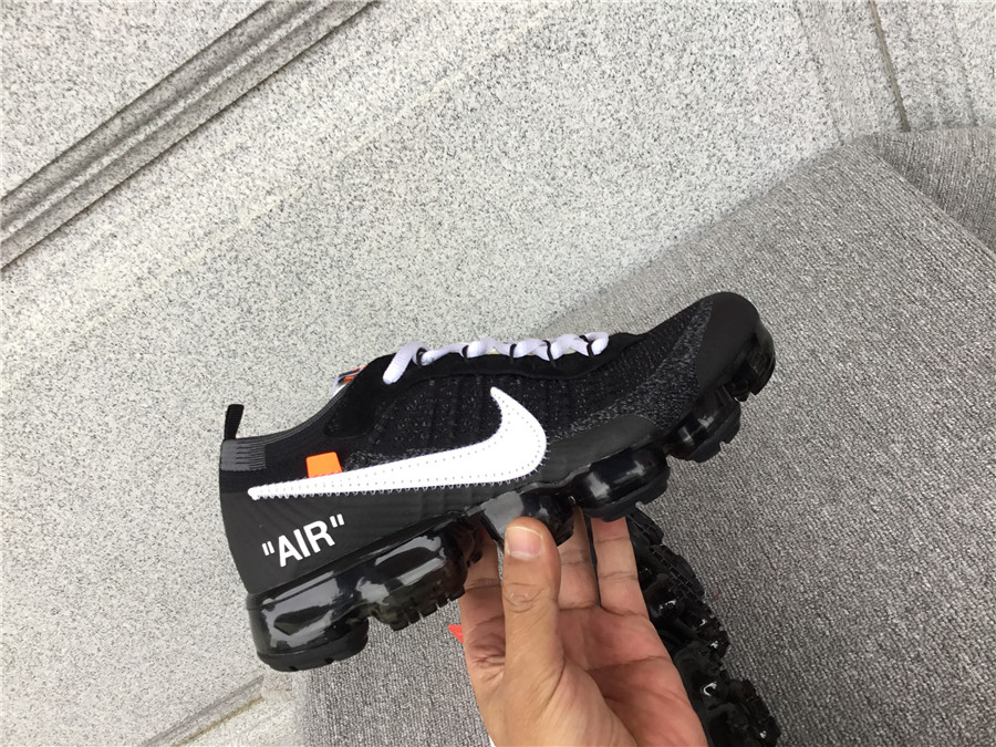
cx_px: 498
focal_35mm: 31
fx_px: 892
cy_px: 374
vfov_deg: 45.4
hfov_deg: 58.4
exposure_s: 1/50
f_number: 2.4
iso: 32
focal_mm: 3.3
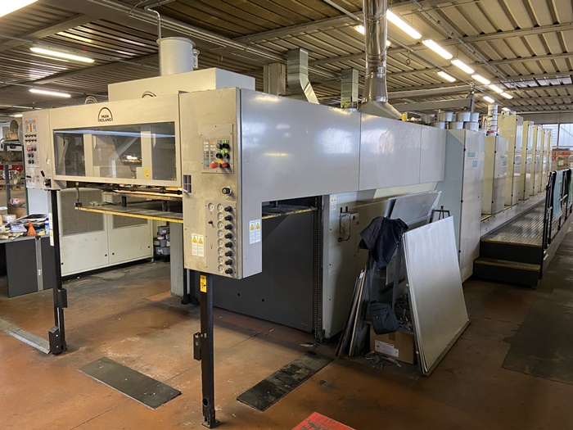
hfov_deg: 67.3
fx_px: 430
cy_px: 215
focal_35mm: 26
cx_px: 286
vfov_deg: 53.1
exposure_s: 1/50
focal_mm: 4.25
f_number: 1.8
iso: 250
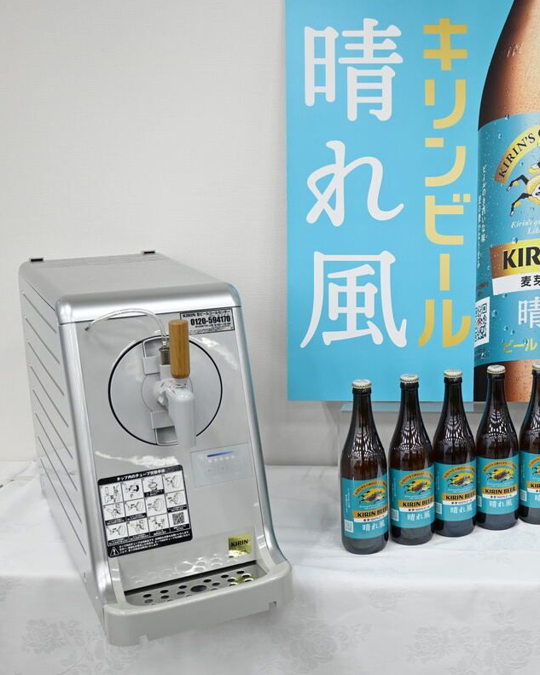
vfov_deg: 39.5
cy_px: 337
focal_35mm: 47
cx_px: 484
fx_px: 939
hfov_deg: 30.7
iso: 180
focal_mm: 22
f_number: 4
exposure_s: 1/40
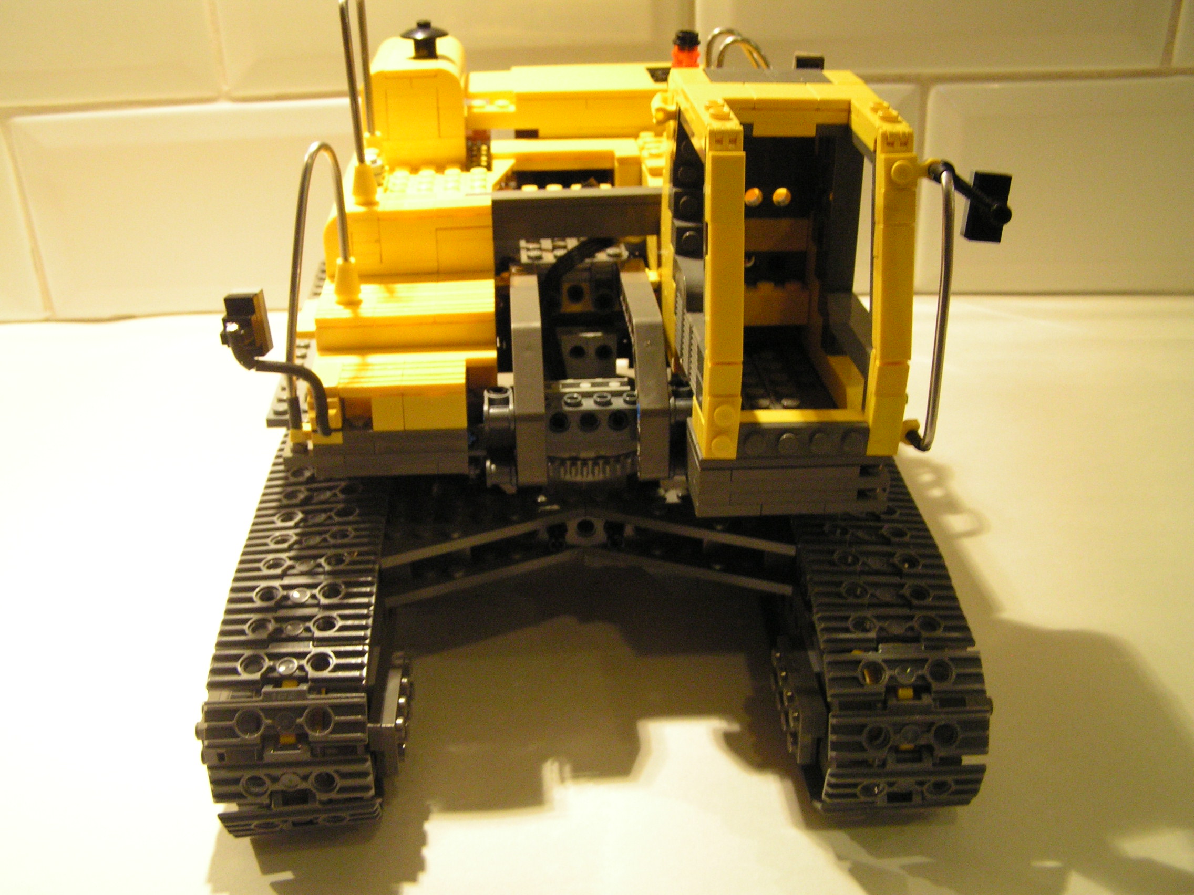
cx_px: 597
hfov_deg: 49.0
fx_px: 1311
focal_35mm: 38
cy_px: 448
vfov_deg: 37.7
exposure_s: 1/15
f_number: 2.8
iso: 200
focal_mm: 6.3
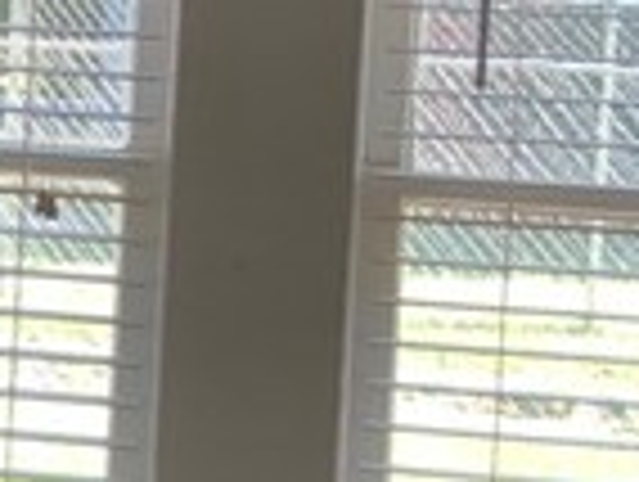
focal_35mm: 209
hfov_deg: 8.7
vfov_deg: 7.1
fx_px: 3865
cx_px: -828
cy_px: 54
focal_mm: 3
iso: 40
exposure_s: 1/120
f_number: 1.8
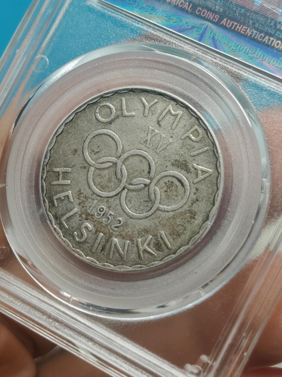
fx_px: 1032
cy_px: 188
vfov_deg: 20.7
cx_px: 141
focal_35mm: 95
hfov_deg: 15.6
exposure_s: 1/100
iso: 200
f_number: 1.6
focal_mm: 7.62
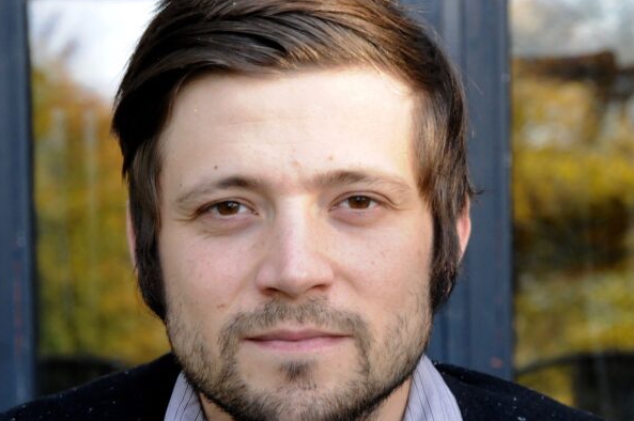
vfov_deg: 9.4
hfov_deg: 14.2
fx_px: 2551
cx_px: 366
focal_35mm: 145
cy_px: 256
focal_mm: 56
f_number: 6.3
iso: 800
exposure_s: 1/160
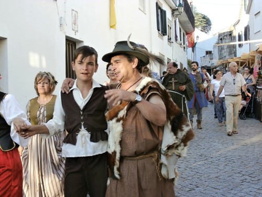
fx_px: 341
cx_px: 131
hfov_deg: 42.1
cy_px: 98
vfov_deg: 32.2
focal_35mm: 45
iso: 100
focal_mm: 8.02
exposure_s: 1/100
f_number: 3.8
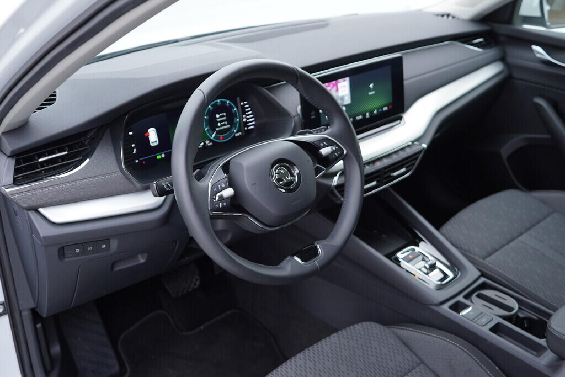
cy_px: 188
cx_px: 282
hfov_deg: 53.1
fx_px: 565
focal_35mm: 36
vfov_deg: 36.9
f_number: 2.8
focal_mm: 24
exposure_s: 1/40
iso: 160
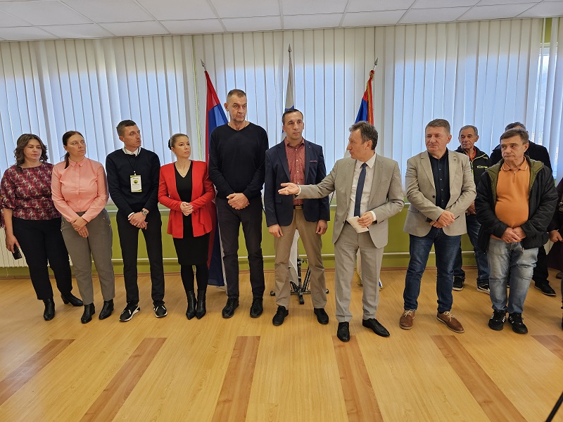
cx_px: 282
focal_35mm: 23
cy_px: 211
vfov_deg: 58.9
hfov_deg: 73.9
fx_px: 374
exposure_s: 1/100
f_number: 1.7
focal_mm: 6.3
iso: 125
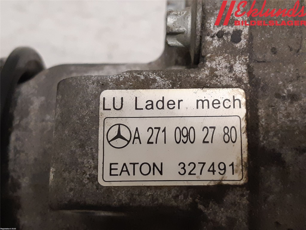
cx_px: 153
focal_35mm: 26
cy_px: 115
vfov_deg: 53.1
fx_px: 230
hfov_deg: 67.3
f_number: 1.7
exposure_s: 1/50
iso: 250
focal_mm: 3.93
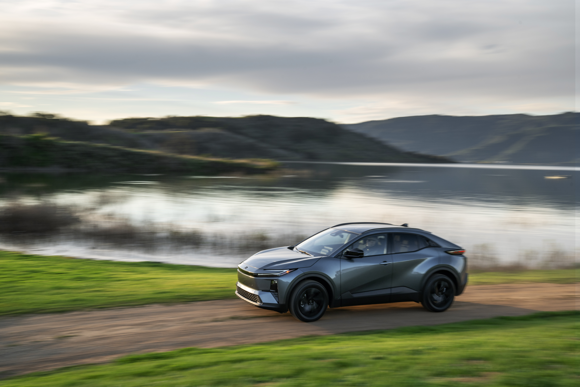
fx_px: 628
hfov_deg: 49.6
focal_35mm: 39
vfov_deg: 34.2
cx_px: 290
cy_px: 194
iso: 200
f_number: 11
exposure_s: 1/25
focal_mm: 39
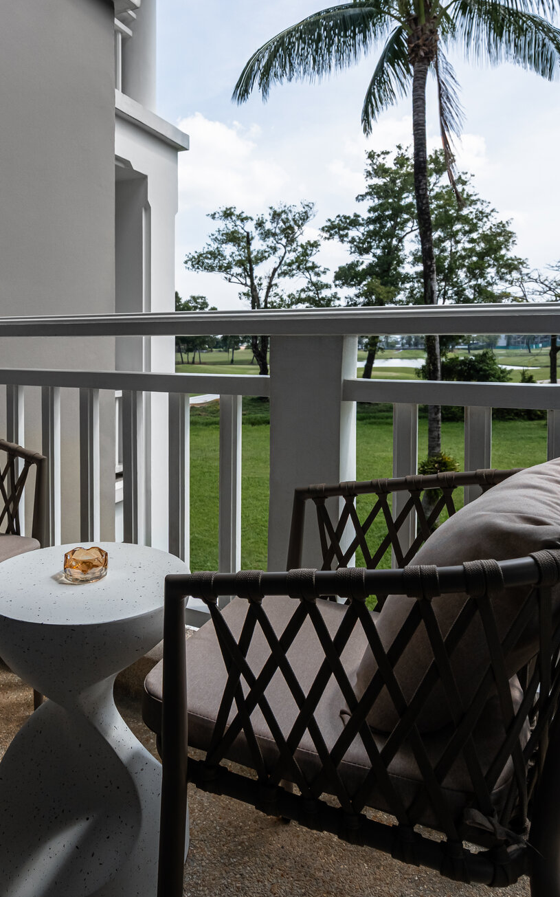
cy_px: 373
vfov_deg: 74.2
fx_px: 586
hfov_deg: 50.3
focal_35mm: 24
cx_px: 198
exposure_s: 1/8000
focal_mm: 16
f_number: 7.1
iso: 800
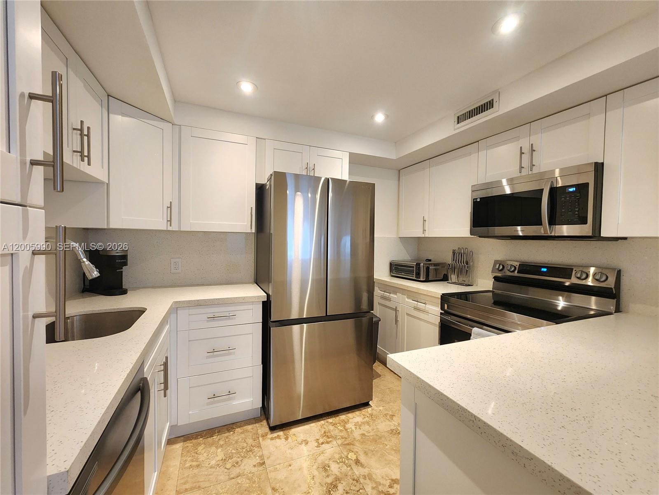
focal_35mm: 13
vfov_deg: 89.9
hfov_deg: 106.2
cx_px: 330
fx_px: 247
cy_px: 248
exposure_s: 1/60.2
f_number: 2.2
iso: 320
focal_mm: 2.2
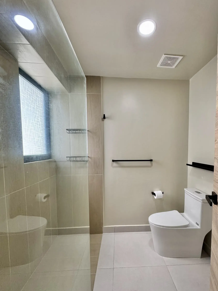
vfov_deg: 94.3
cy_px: 158
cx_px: 124
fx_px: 134
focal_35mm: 16
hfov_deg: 77.7
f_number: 2.2
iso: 160
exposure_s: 1/99
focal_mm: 2.22
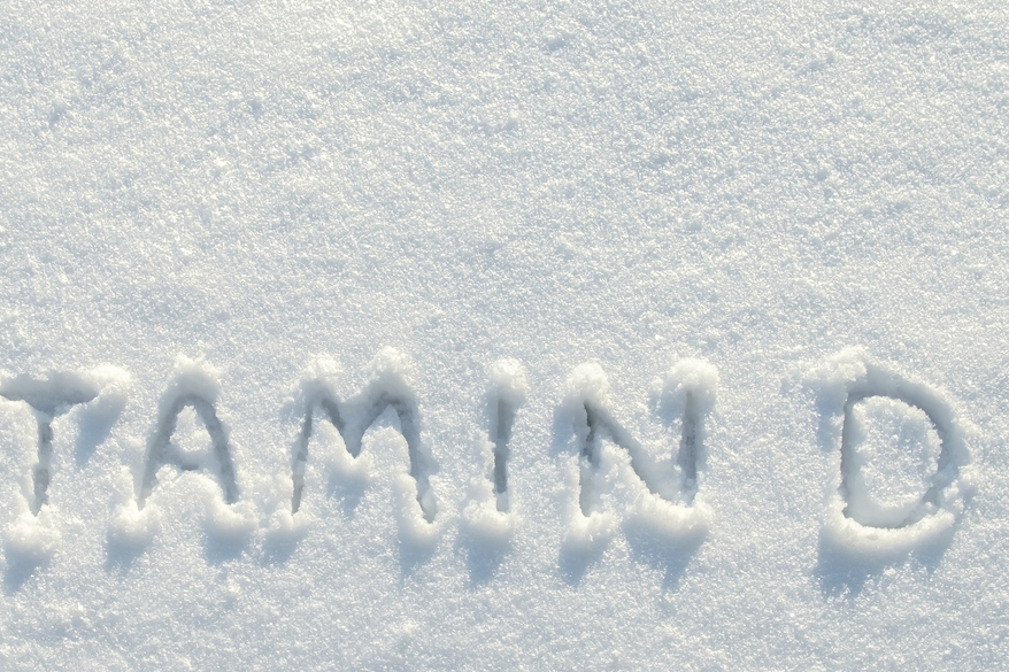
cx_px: 356
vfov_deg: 26.9
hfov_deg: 39.2
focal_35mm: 50
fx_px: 1401
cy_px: 426
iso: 160
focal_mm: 23
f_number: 8
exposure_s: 1/400
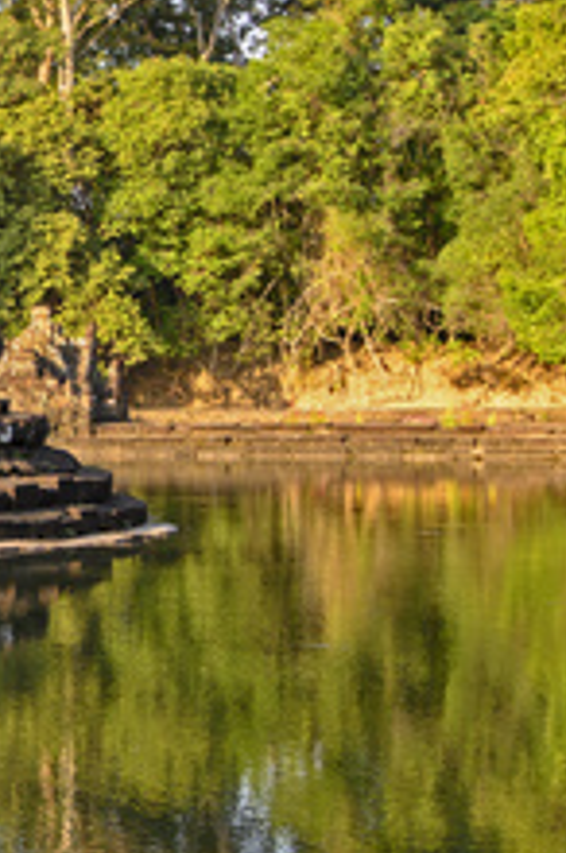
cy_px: 378
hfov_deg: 10.6
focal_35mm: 116
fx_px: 2744
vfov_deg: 17.7
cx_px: -636
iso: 250
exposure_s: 1/200
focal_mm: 34
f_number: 7.1
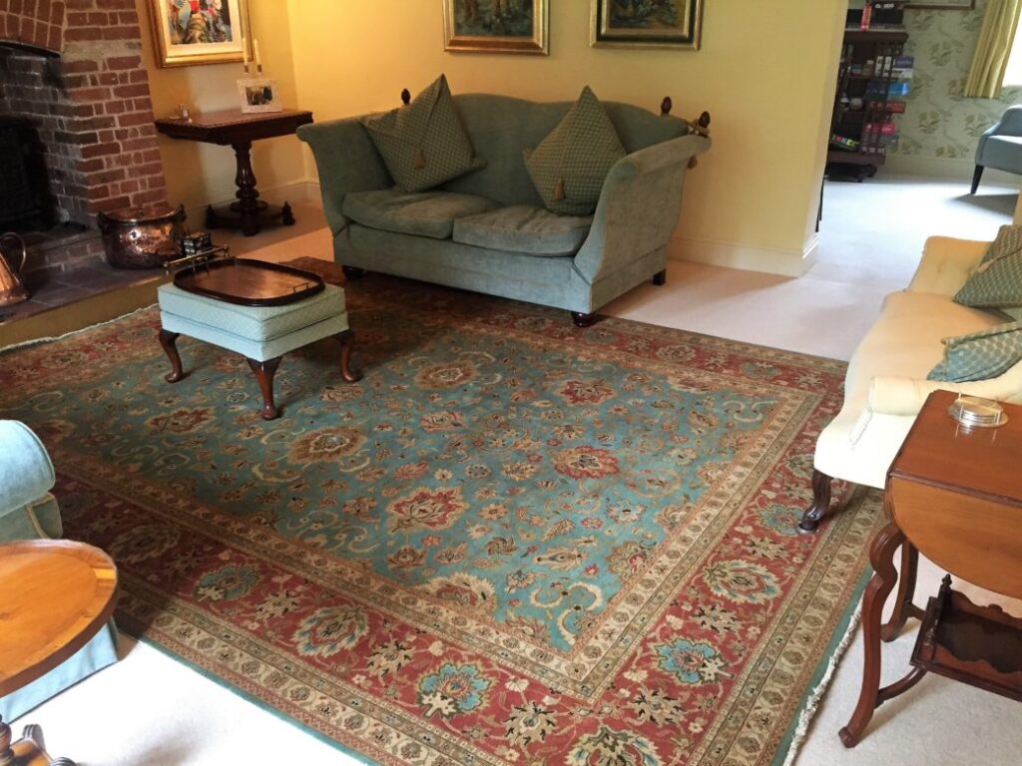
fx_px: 856
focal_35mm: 29
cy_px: 383
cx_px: 511
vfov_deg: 48.2
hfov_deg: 61.7
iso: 200
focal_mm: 4.15
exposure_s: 1/33
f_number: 2.2
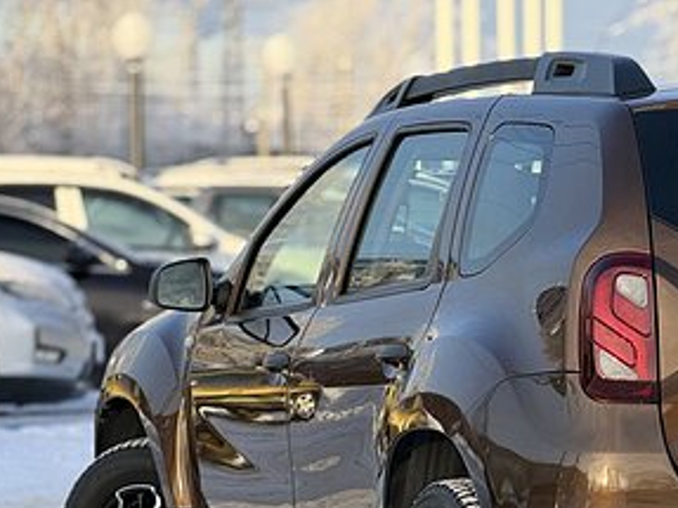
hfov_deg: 8.6
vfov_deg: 6.5
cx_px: 633
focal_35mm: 229
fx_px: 4483
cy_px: 482
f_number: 2.8
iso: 64
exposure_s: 1/200
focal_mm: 15.66
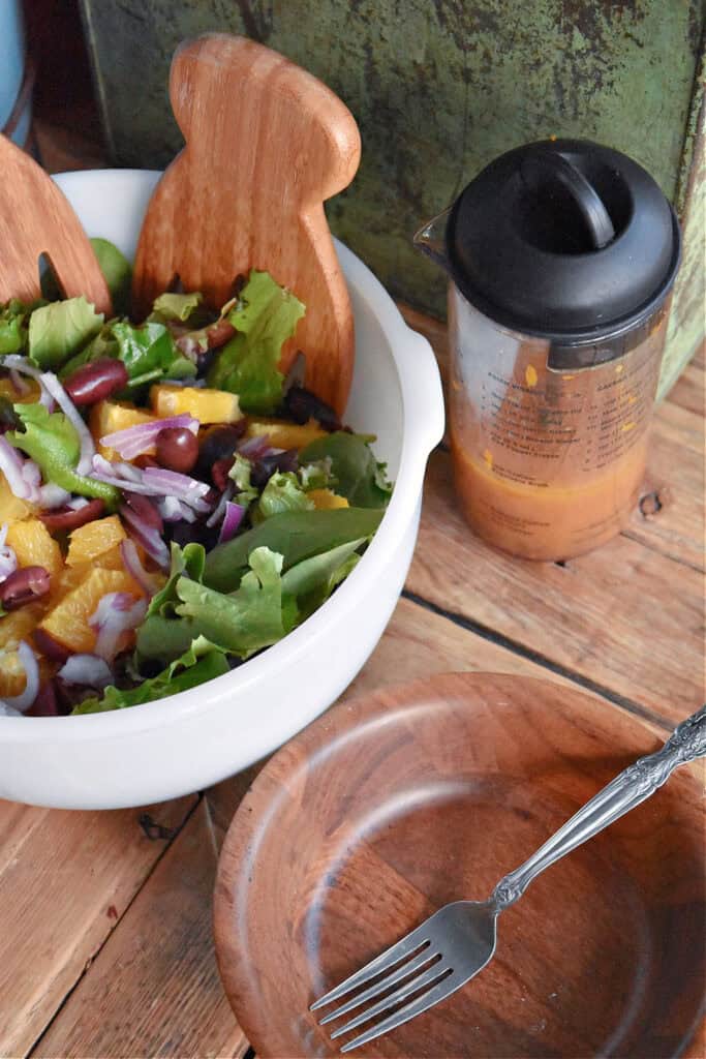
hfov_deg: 18.9
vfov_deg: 28.1
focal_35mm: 72
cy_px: 530
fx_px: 2117
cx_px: 353
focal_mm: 48
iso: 8000
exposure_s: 1/60
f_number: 5.3
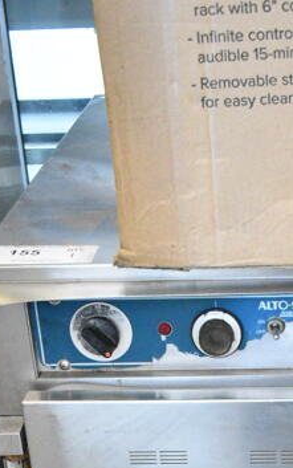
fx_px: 1212
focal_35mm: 95
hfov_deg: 13.5
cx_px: 329
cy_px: 584
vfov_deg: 20.3
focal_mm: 24
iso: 6400
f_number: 5
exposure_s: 1/100
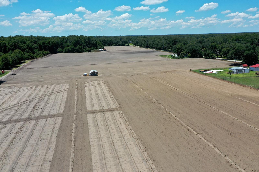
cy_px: 86
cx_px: 130
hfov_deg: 65.5
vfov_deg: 46.4
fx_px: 201
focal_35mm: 28
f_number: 5.6
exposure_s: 1/500
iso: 100
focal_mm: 10.26
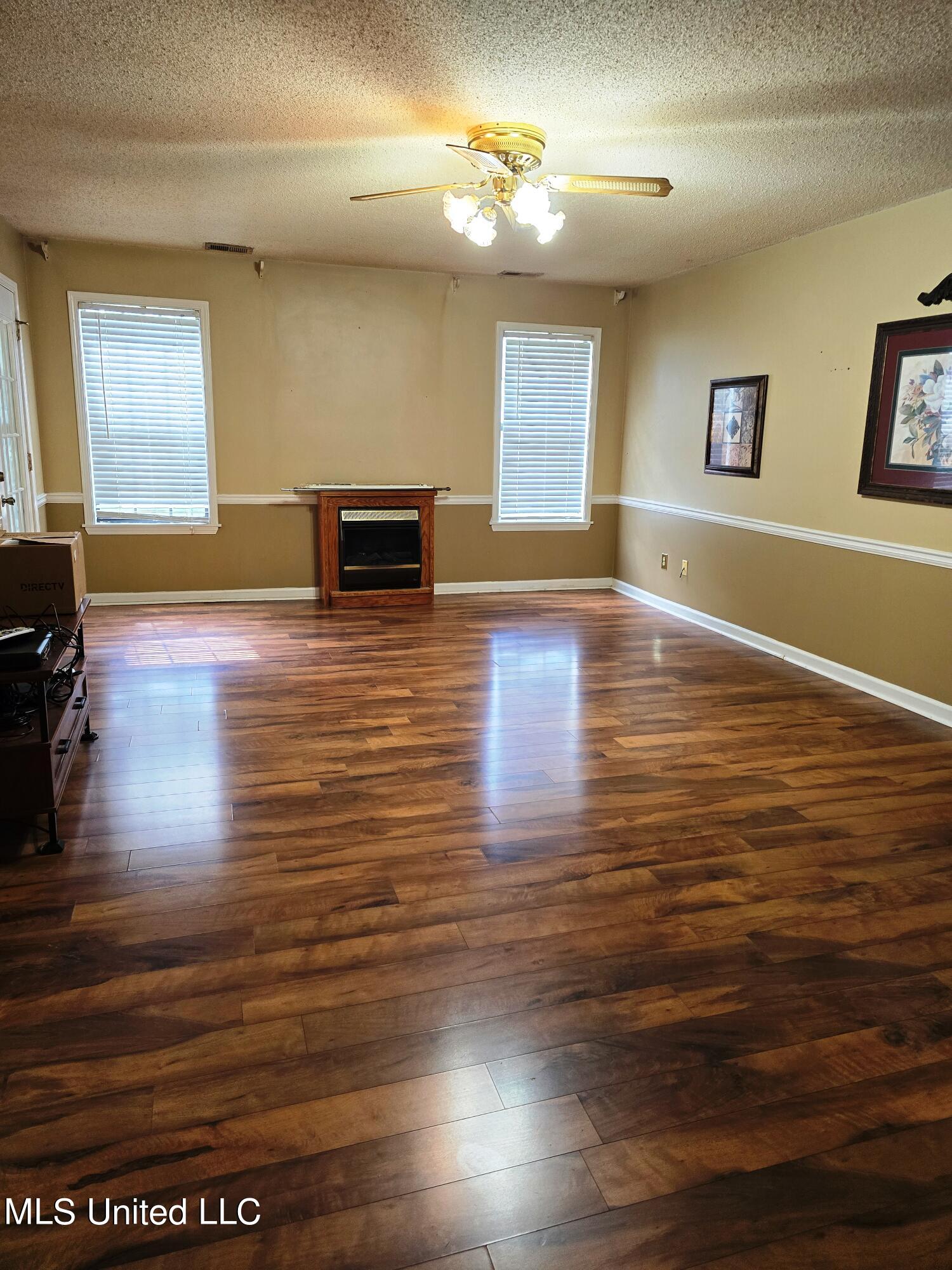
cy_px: 635
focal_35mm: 23
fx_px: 843
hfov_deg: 58.9
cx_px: 476
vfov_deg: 73.9
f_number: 1.7
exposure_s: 1/120
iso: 400
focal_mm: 6.3
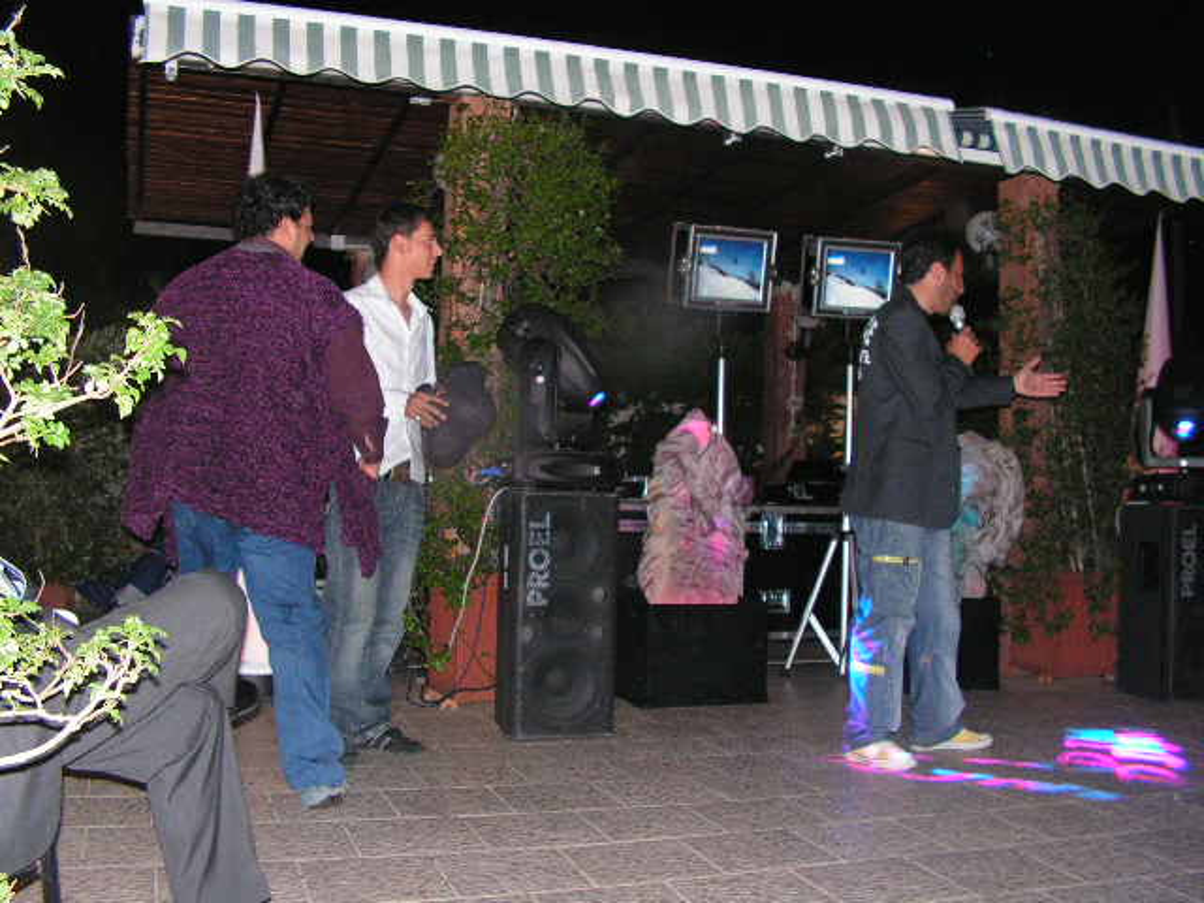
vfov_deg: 39.7
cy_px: 452
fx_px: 1252
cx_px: 602
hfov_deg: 51.4
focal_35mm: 36
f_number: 3.2
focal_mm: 6
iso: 200
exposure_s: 1/40
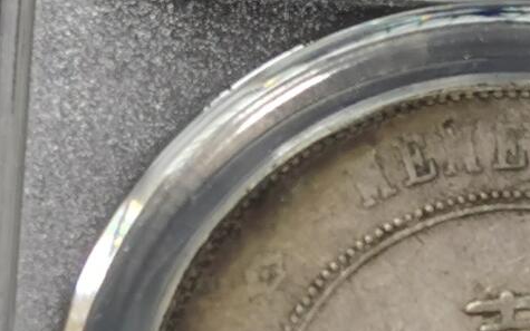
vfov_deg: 4.7
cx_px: 501
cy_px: 181
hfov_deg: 7.4
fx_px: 4059
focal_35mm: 281
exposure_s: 1/100
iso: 64
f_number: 1.8
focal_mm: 5.58
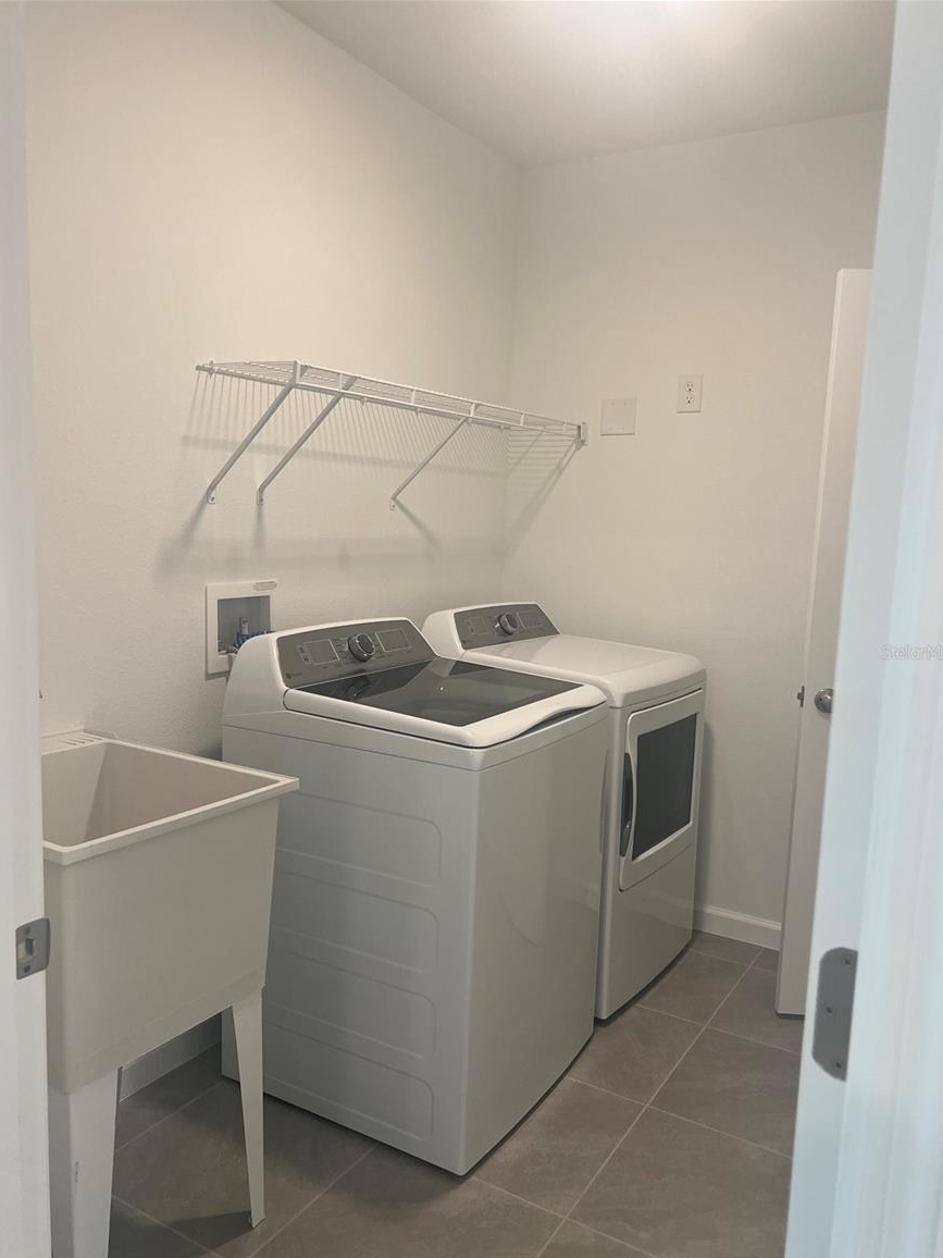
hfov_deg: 51.4
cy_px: 652
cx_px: 470
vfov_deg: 65.3
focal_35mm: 27
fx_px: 981
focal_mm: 5.7
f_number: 1.5
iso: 125
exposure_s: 1/120
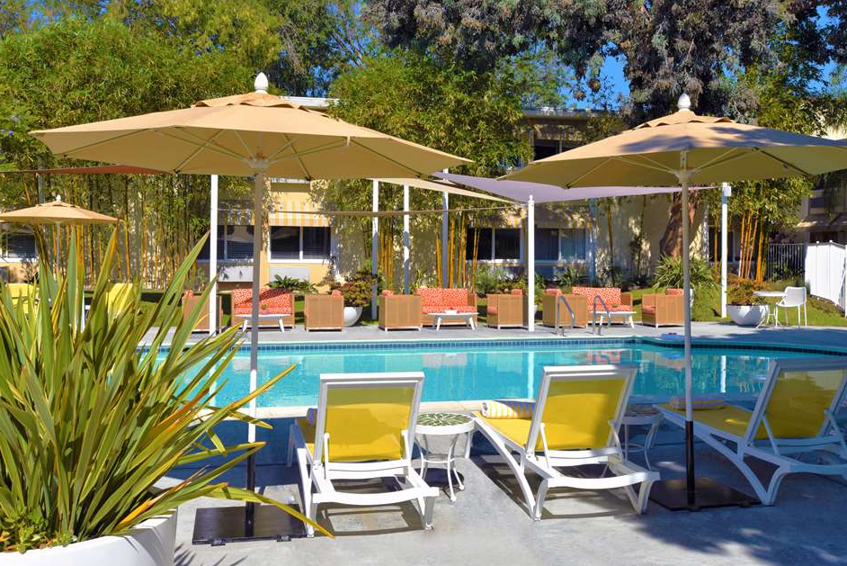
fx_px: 894
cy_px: 266
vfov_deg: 35.1
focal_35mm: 38
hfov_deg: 50.7
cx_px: 420
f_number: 13
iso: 400
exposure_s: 1/640
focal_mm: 35
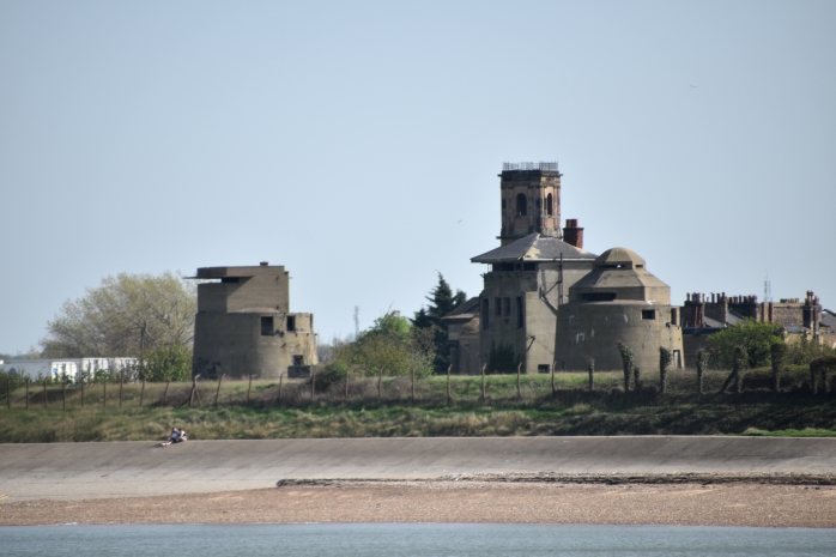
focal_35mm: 450
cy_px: 278
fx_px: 10447
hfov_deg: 4.6
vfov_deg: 3.1
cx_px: 418
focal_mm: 300
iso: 200
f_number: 7.1
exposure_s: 1/800
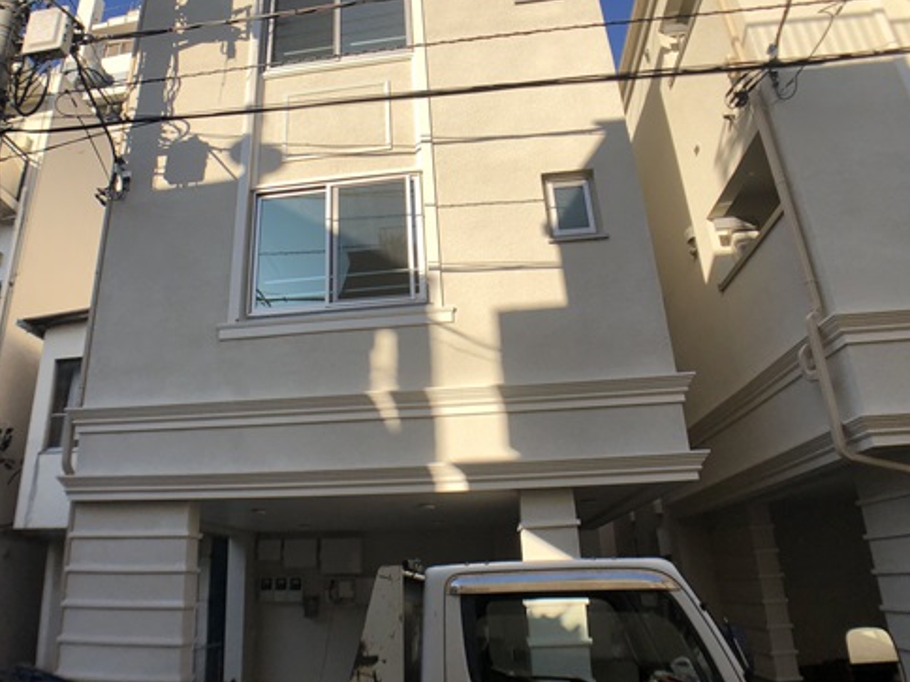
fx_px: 973
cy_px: 334
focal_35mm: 37
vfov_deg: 38.7
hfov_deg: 49.9
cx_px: 370
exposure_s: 1/1548
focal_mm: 3.99
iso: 20
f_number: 1.8
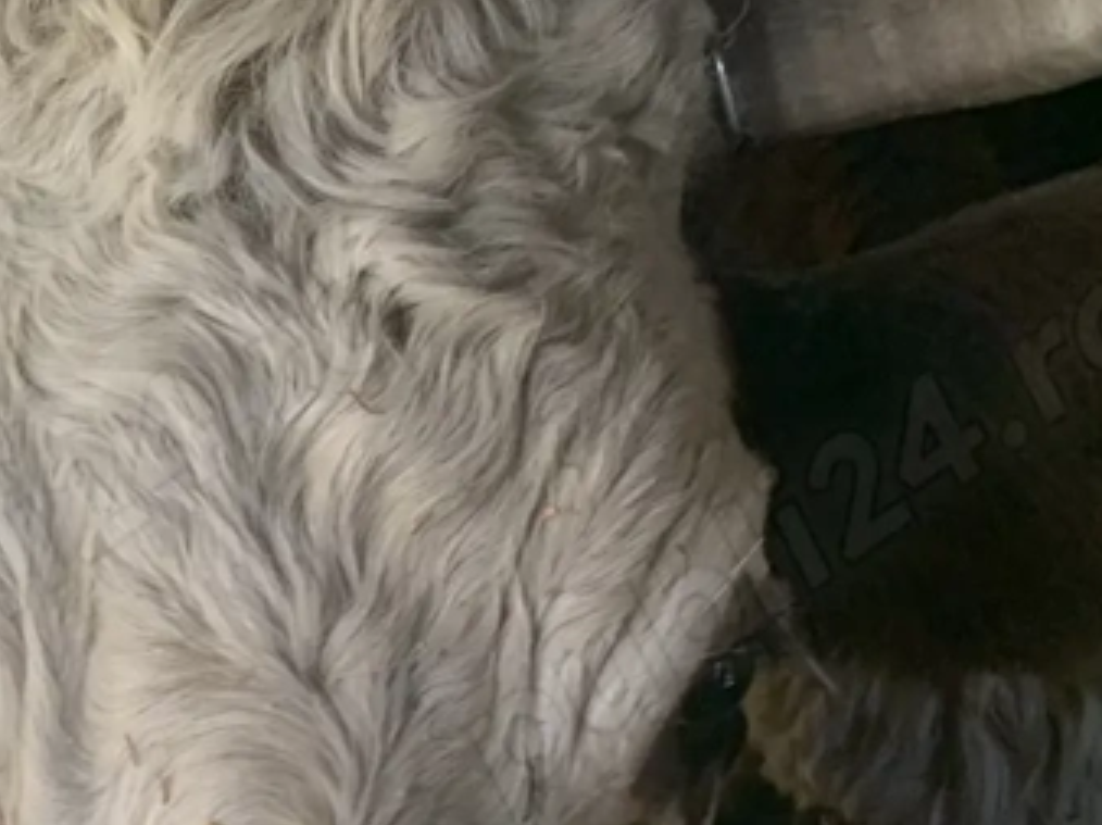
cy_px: 590
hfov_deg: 22.6
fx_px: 2450
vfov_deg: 19.0
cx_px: -333
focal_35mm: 77
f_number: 1.8
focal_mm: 4.25
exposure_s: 1/77
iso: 100
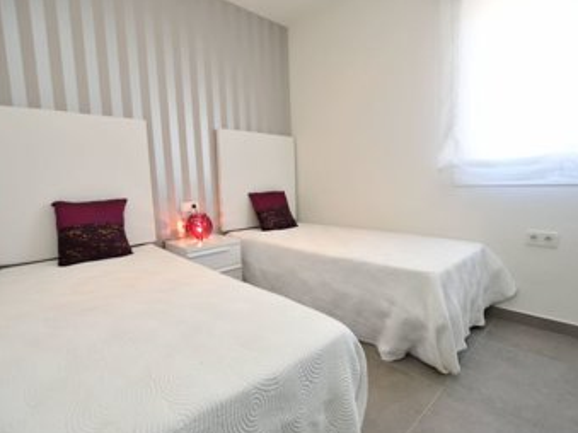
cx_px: 298
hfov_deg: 91.0
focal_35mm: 17
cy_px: 220
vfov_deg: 74.7
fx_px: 284
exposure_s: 1/100
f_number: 3.5
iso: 200
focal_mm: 10
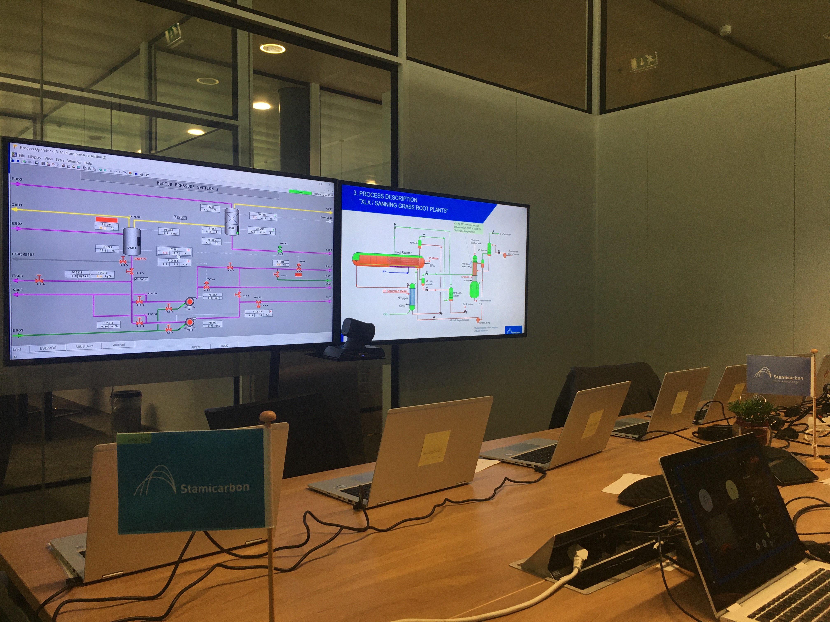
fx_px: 695
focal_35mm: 29
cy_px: 311
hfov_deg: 61.7
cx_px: 415
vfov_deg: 48.2
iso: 25
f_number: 2.2
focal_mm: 4.15
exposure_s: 1/33
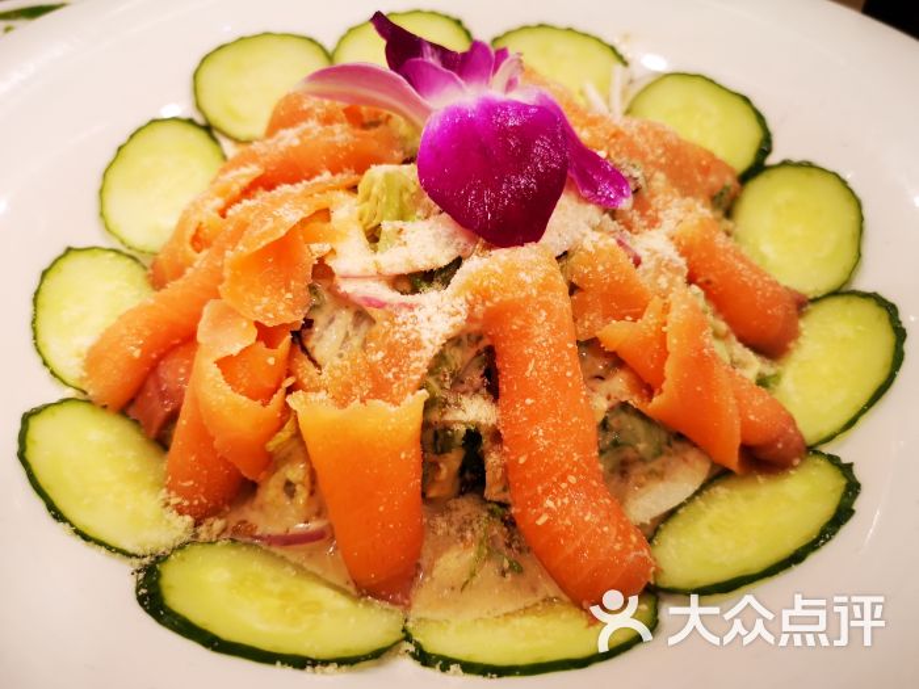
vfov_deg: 51.4
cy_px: 344
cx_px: 460
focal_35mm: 27
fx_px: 717
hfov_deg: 65.3
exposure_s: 1/33.3
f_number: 1.8
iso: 320
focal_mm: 3.95
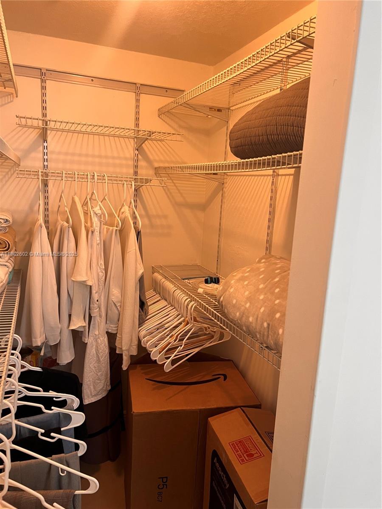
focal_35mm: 26
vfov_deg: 67.3
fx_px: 383
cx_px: 191
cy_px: 254
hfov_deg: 53.1
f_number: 1.5
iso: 125
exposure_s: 1/84
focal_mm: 5.7
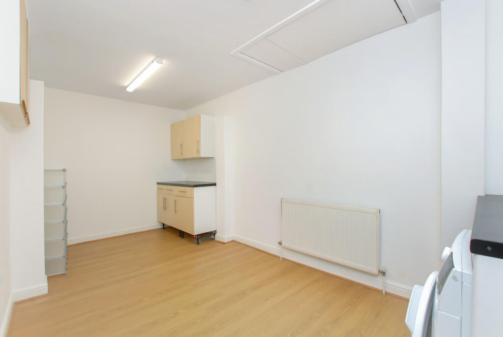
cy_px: 168
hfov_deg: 100.3
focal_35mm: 15
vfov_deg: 77.5
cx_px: 252
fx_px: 210
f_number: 7.1
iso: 250
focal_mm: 10
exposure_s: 1/30
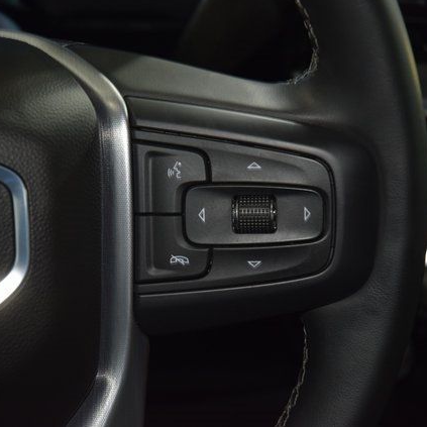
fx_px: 1884
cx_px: 198
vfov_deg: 12.9
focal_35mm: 135
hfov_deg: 12.9
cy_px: 212
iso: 1000
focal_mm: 70
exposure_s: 1/8
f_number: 4.5
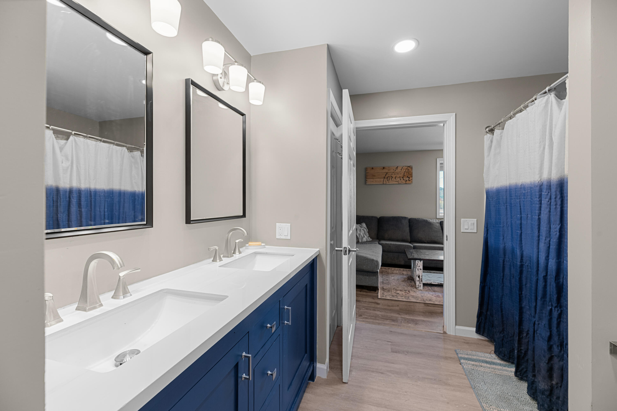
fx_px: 240
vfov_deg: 81.1
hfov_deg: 104.3
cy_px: 206
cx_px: 308
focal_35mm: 14
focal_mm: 14
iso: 320
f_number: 8
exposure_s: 1/6
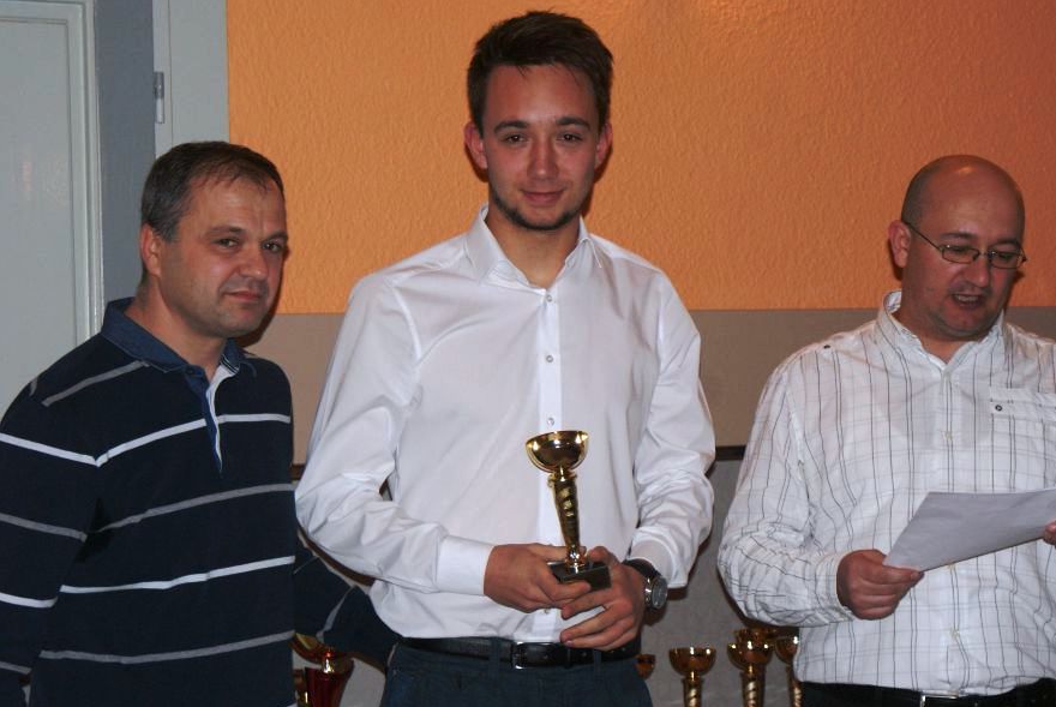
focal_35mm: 99
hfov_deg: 20.6
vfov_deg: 13.9
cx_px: 580
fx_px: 2907
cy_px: 388
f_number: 5.6
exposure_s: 1/100
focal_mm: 60
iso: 400
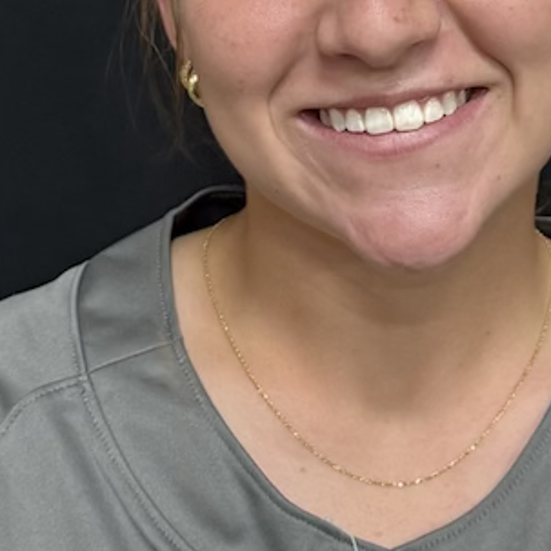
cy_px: 313
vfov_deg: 24.6
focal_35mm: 70
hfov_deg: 24.5
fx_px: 1261
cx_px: 395
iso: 320
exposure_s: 1/60
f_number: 1.78
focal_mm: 6.76
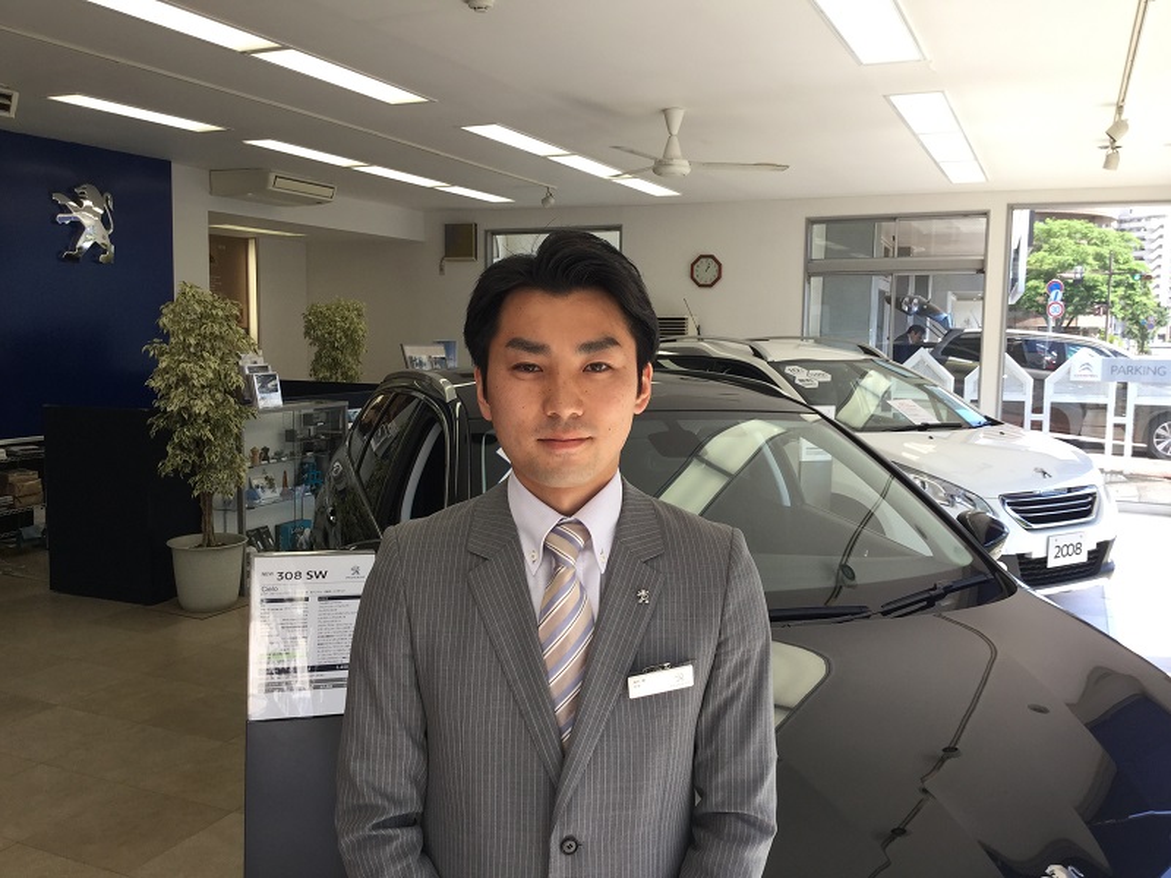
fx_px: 1049
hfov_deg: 58.4
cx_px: 586
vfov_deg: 45.4
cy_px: 439
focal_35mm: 31
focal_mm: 3.3
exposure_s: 1/120
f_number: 2.4
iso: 25
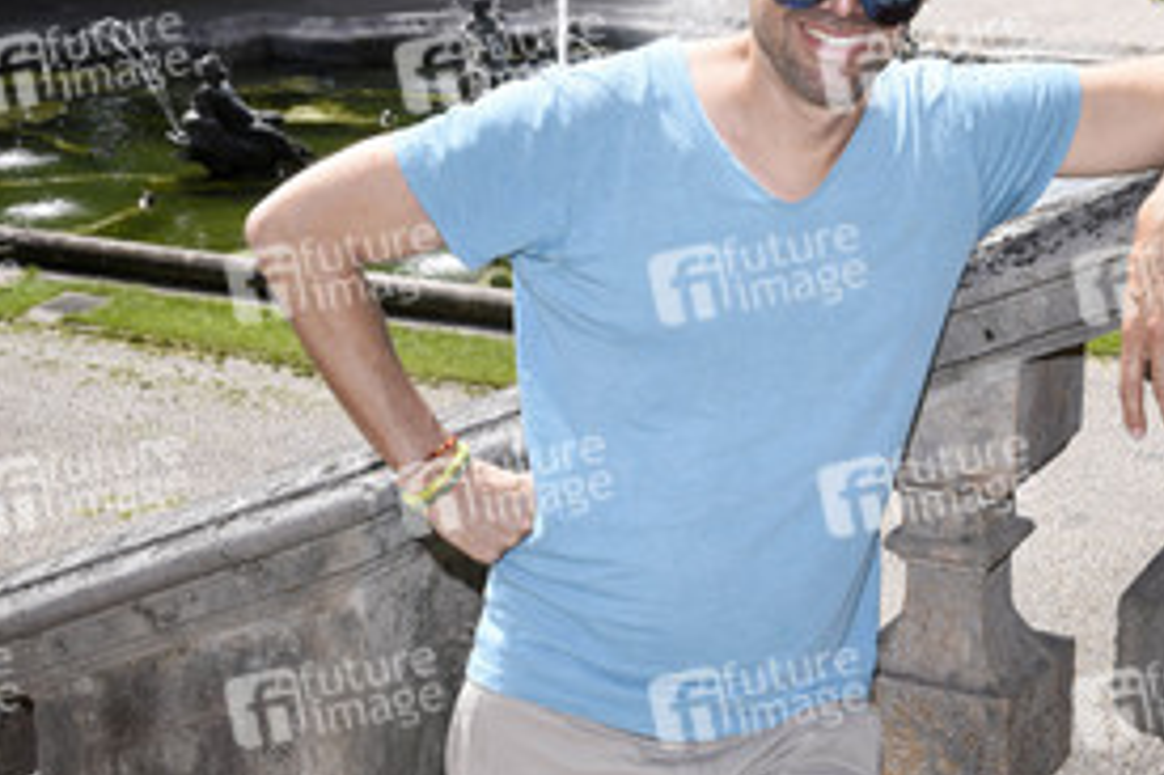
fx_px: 2650
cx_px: 815
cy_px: 381
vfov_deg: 16.6
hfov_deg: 24.6
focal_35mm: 82
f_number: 11
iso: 320
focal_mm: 50
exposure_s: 1/160
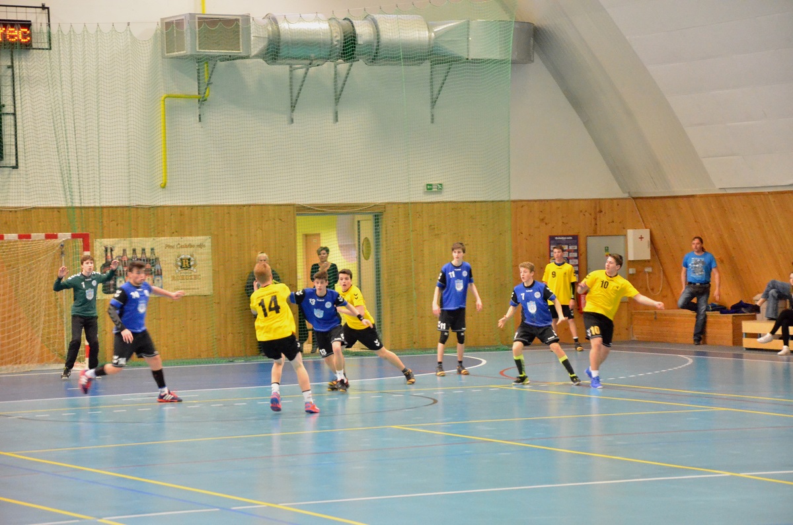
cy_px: 262
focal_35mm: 120
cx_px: 396
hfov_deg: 17.1
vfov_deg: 11.4
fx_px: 2637
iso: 6400
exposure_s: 1/125
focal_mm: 80
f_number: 5.6
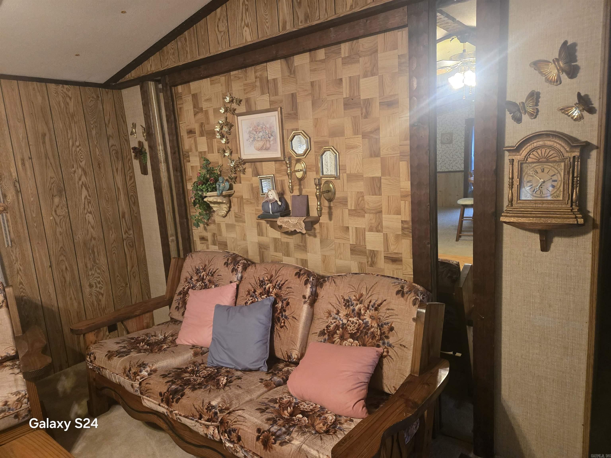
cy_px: 229
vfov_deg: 58.9
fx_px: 406
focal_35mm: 23
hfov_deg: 73.9
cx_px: 306
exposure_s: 1/60
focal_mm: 5.4
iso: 640
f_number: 1.8
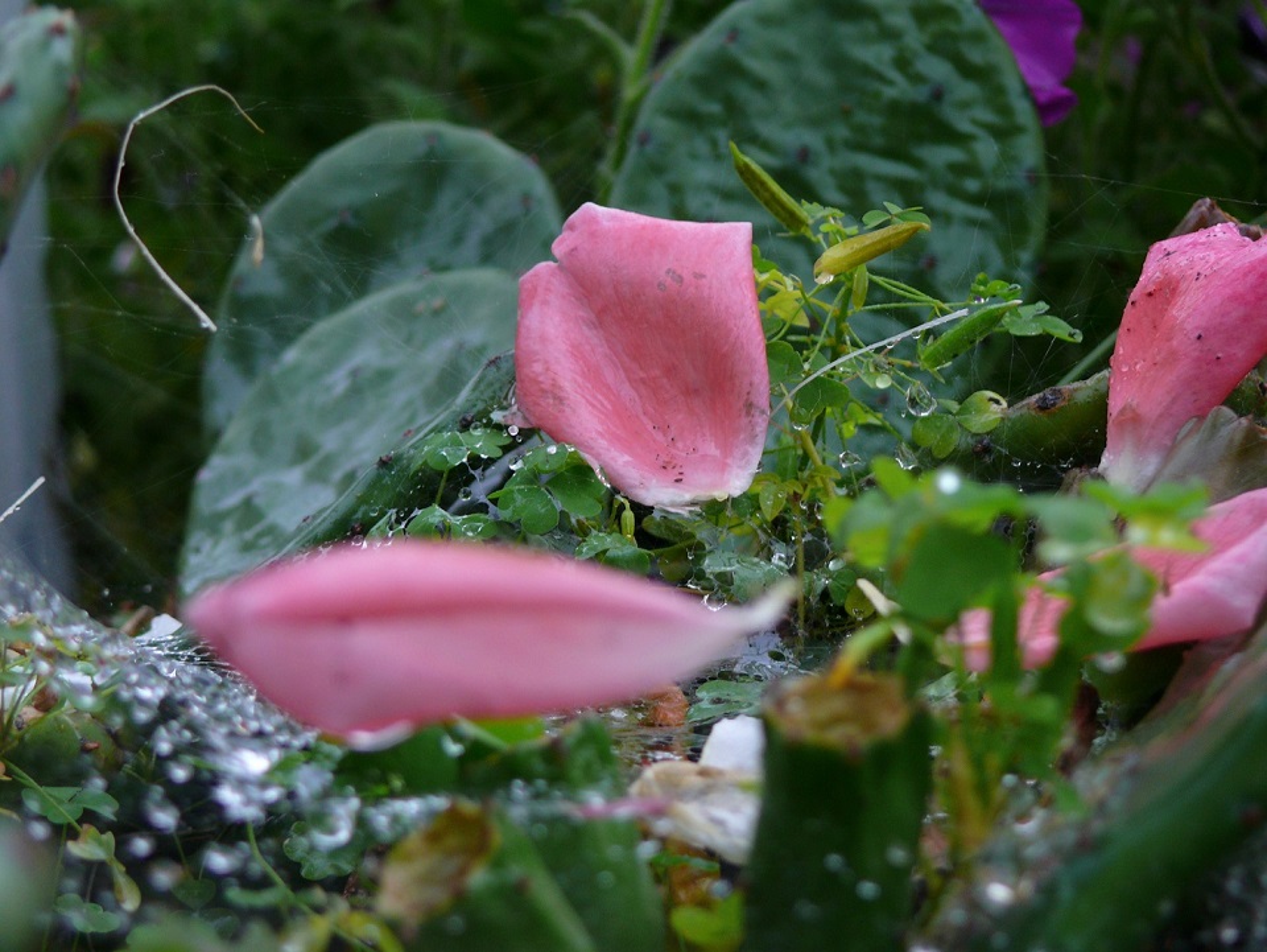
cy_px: 476
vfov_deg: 14.7
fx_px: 3699
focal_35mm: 101
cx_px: 634
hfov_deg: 19.4
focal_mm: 18.9
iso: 100
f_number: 3.2
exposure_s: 1/60
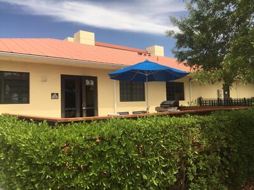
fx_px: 213
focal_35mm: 29
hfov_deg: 61.7
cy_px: 95
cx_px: 127
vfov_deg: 48.2
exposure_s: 1/1799
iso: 32
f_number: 2.2
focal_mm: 4.15
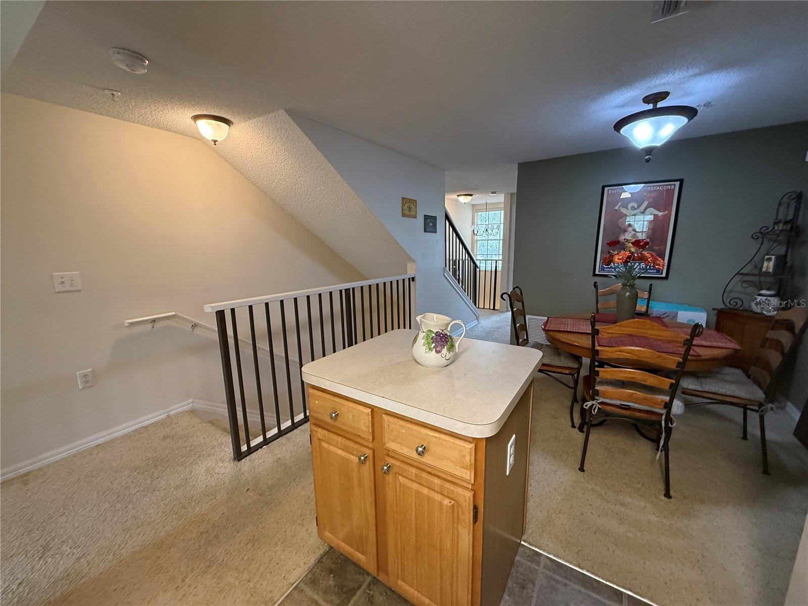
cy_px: 303
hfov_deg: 102.1
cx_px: 404
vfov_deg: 85.7
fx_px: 327
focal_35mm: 14
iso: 500
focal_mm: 2.22
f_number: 2.2
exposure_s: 1/120
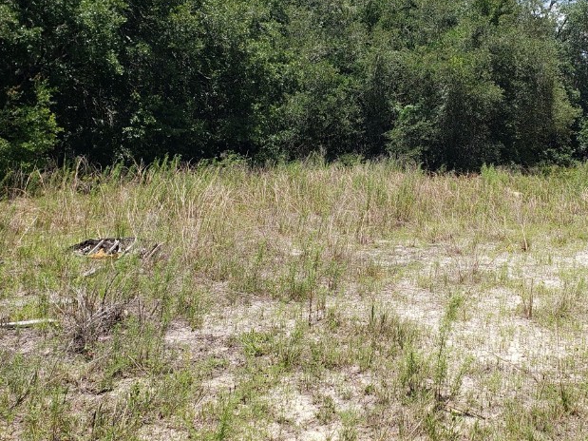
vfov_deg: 33.4
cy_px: 170
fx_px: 730
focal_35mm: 43
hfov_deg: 43.2
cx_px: 395
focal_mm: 4.3
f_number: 2.4
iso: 50
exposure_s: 1/895
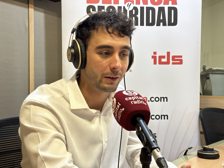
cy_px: 84
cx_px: 112
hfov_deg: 39.7
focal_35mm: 48
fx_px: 311
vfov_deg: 30.3
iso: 160
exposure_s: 1/50
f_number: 1.78
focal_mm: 6.86
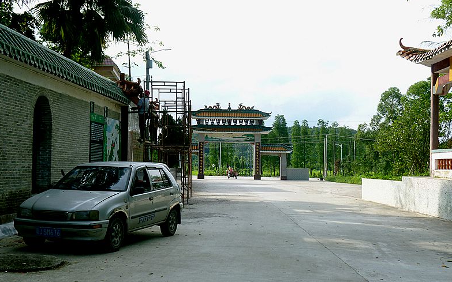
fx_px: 640
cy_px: 141
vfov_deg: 24.9
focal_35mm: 52
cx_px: 225
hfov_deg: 38.9
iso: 80
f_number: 4.3
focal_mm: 8.6
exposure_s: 1/200
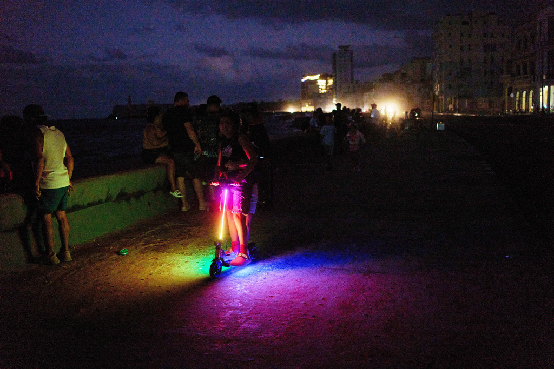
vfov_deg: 37.9
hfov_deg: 54.4
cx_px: 277
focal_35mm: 35
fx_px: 539
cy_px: 184
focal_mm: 35
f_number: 2
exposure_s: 1/200
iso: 3200
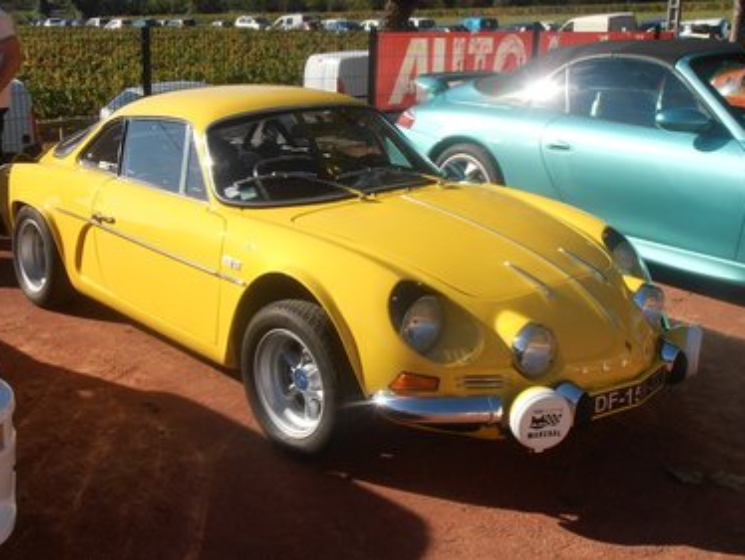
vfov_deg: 30.9
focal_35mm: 47
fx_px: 1012
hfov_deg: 40.4
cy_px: 263
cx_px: 355
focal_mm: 7.87
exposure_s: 1/1000
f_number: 4.2
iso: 80
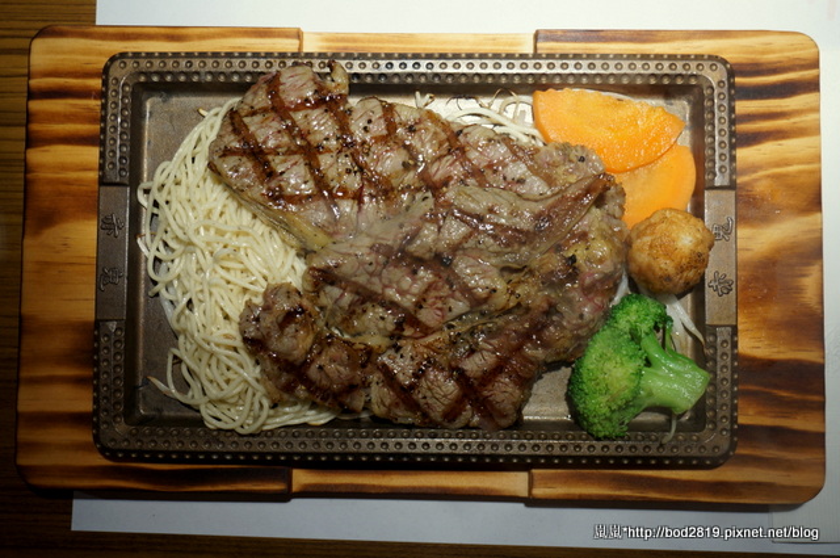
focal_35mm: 44
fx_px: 1014
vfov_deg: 30.8
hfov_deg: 45.0
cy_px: 279
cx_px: 420
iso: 400
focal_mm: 29
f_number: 4.5
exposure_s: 1/60
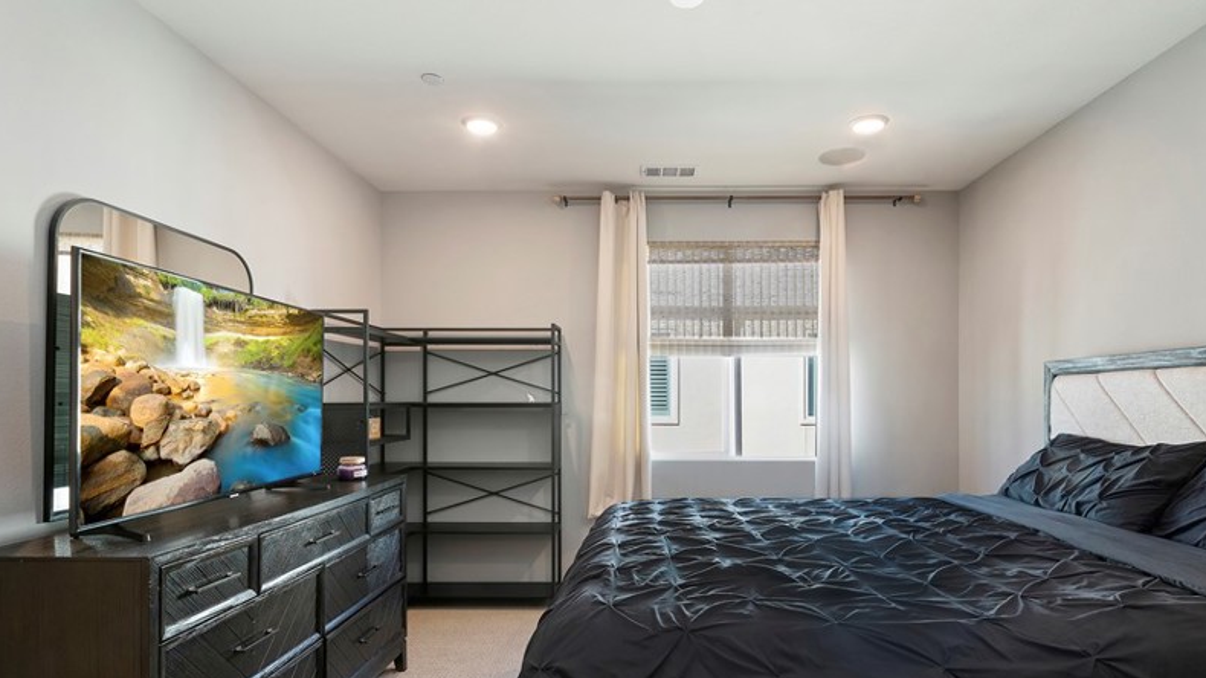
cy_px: 422
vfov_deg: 57.6
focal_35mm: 19
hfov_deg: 89.4
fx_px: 607
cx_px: 652
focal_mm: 14
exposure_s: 1/4
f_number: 10
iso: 500
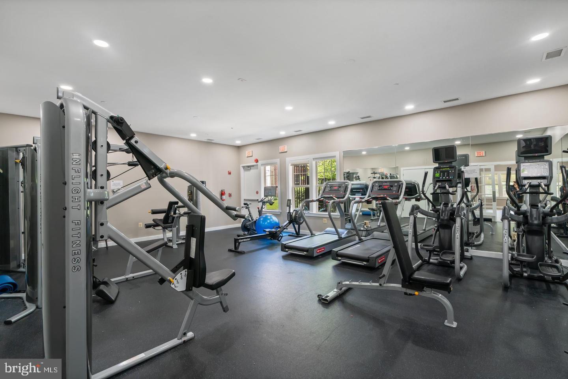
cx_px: 284
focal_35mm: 16
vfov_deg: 73.7
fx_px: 252
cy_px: 190
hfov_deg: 96.7
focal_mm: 16
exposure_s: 1/15
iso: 320
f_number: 8
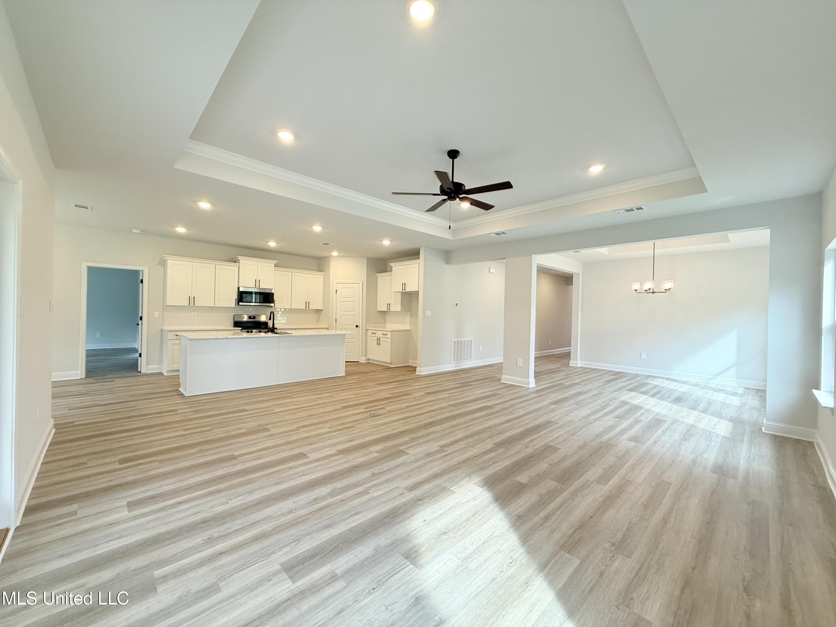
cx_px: 418
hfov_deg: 102.1
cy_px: 314
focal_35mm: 14
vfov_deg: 85.7
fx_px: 338
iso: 200
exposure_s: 1/120
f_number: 2.2
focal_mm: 2.22
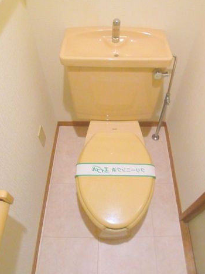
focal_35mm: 36
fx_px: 284
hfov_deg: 39.6
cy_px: 104
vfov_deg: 50.9
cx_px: 115
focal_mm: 5.1
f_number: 2
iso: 400
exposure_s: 1/15
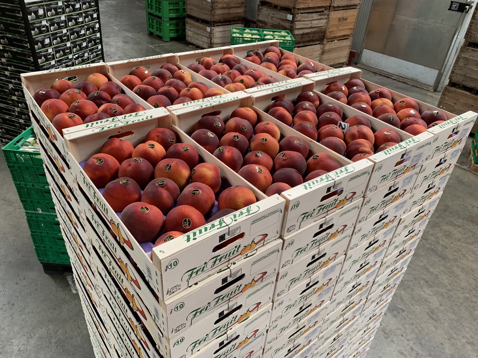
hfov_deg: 67.3
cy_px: 179
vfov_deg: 53.1
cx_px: 239
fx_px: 359
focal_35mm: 26
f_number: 1.8
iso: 125
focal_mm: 4.25
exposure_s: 1/60
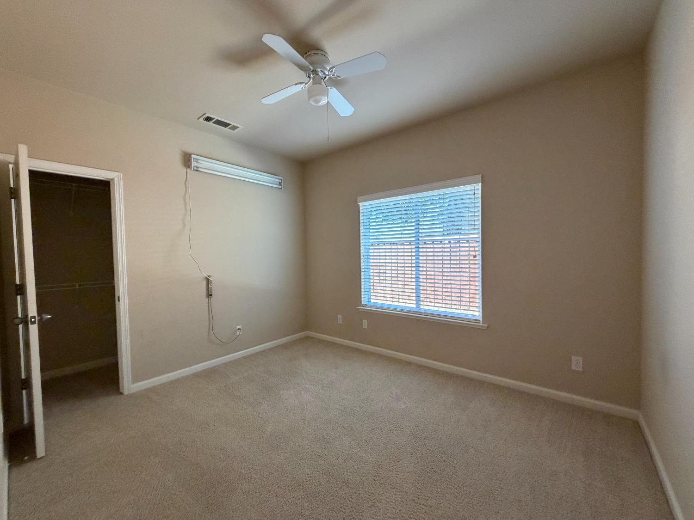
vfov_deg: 85.7
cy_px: 260
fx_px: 281
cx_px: 347
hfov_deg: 102.1
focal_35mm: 14
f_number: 2.2
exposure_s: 1/60
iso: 400
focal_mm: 2.22
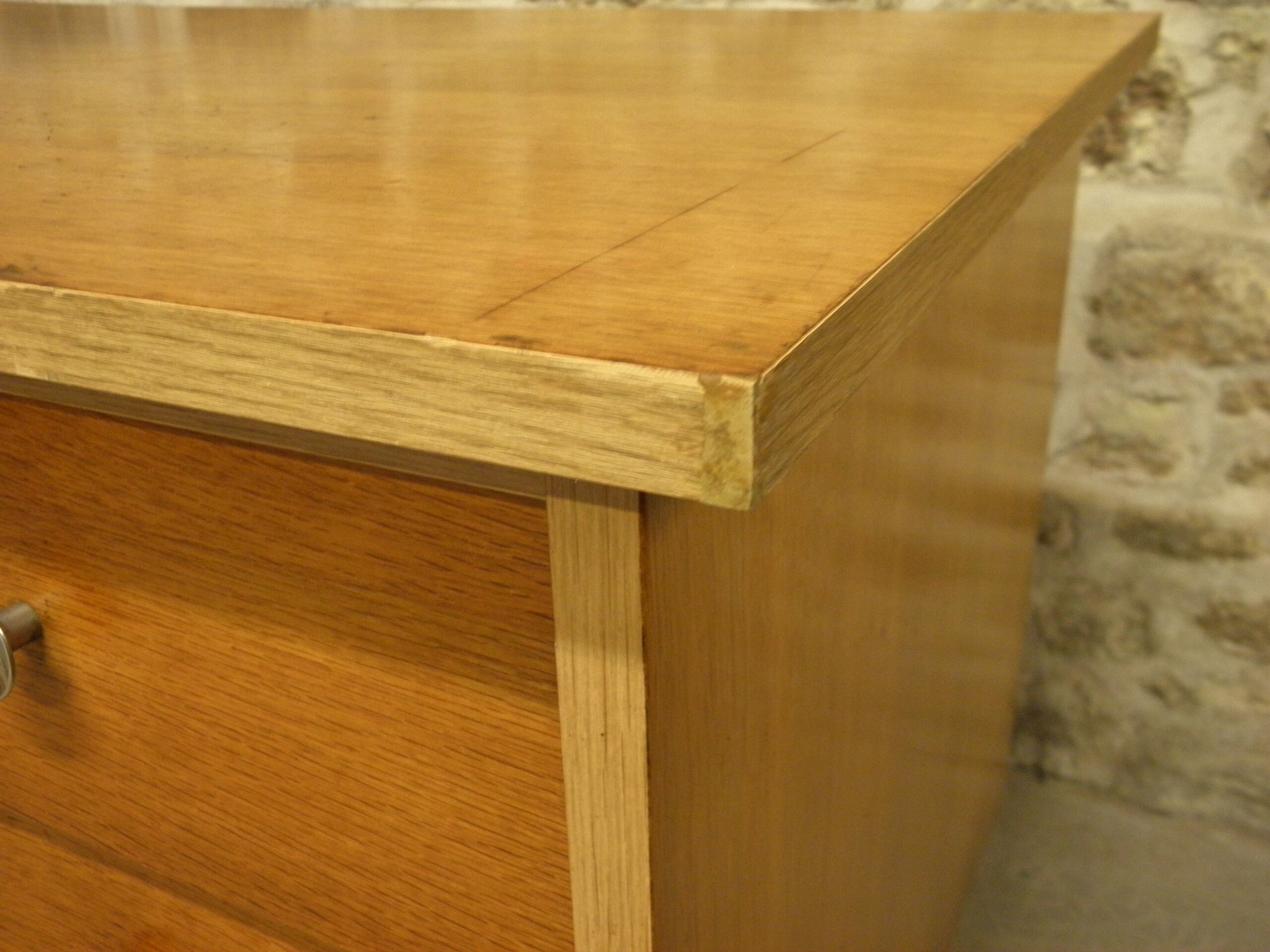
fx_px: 1211
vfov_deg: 42.9
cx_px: 635
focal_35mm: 33
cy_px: 476
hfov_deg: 55.4
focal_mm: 5.9
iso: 400
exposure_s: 1/4
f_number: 3.6
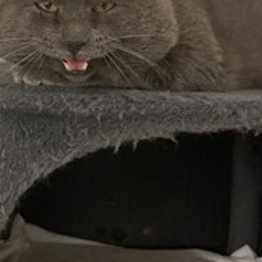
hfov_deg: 30.4
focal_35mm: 56
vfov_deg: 30.1
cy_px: 67
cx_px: 92
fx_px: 480
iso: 800
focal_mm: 4.2
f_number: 1.6
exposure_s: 1/30
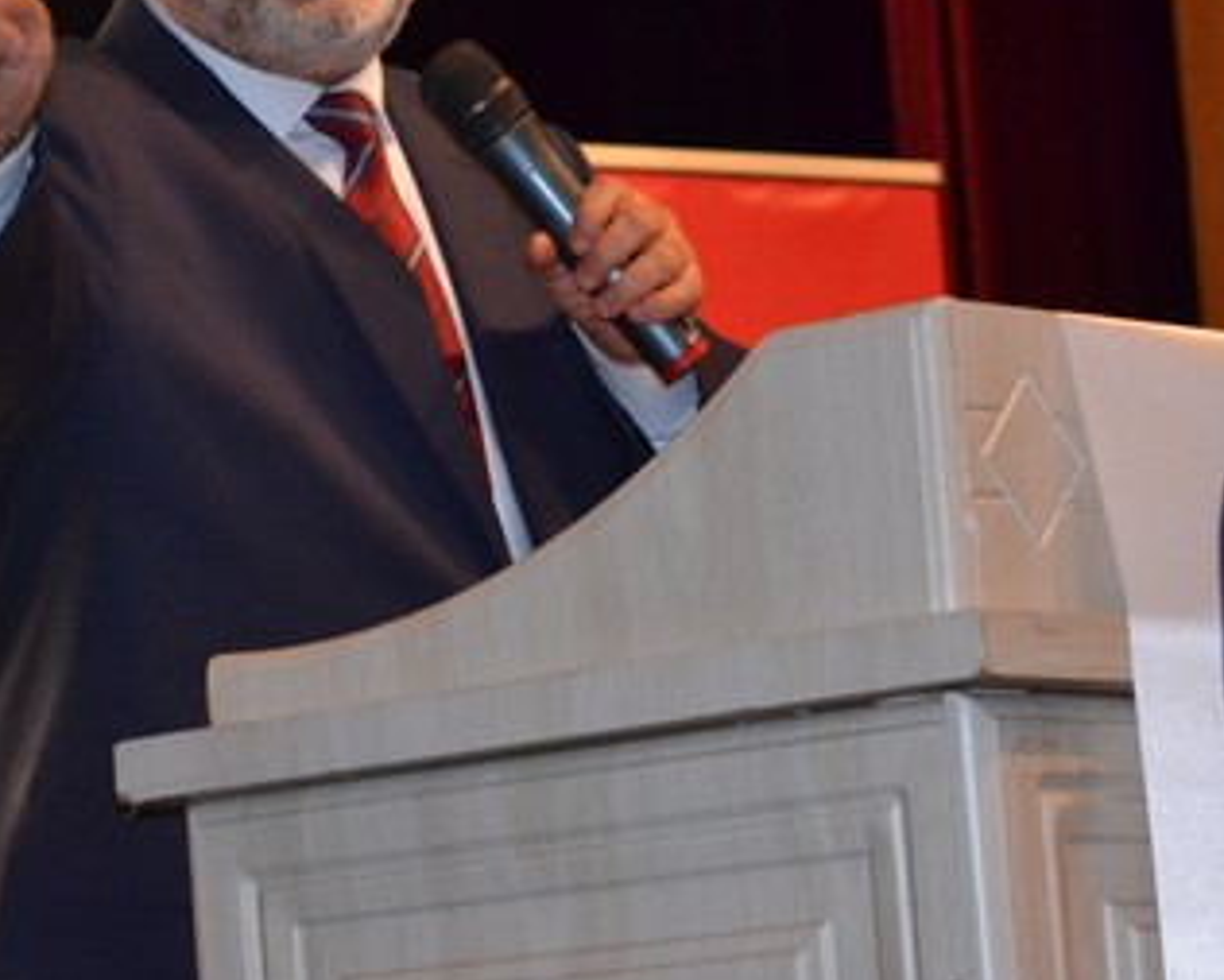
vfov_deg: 9.4
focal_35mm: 164
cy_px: 223
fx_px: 5943
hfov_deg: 11.8
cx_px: 604
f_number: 5.6
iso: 3200
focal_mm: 55
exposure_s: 1/60
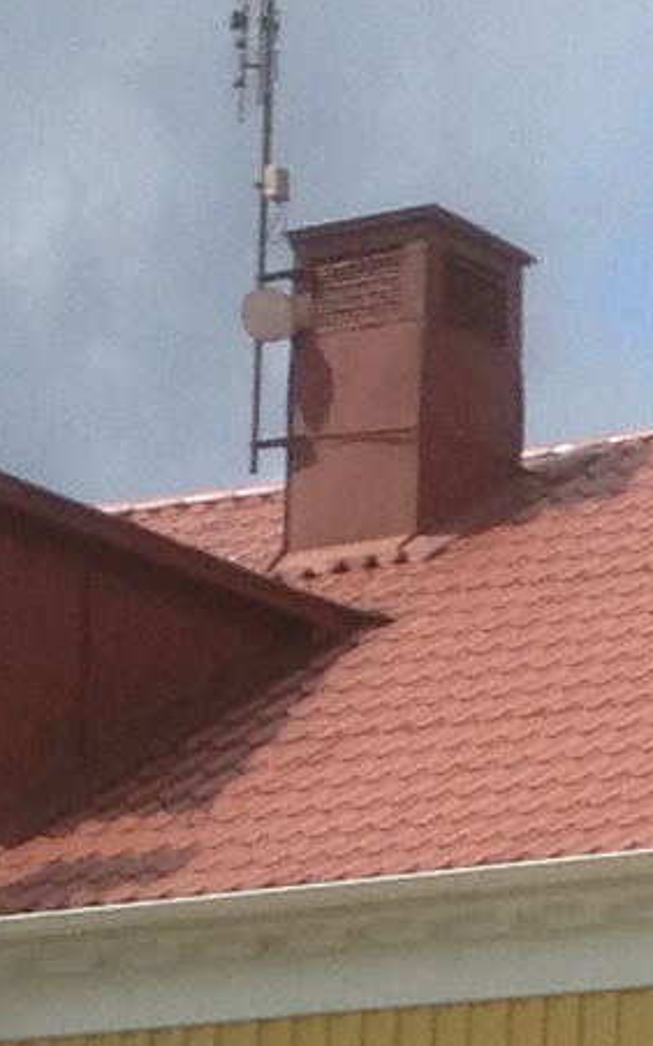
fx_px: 7641
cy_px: 1812
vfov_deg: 7.6
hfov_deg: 4.8
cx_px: 1102
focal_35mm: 268
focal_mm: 4.28
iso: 50
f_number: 2.4
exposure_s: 1/1972
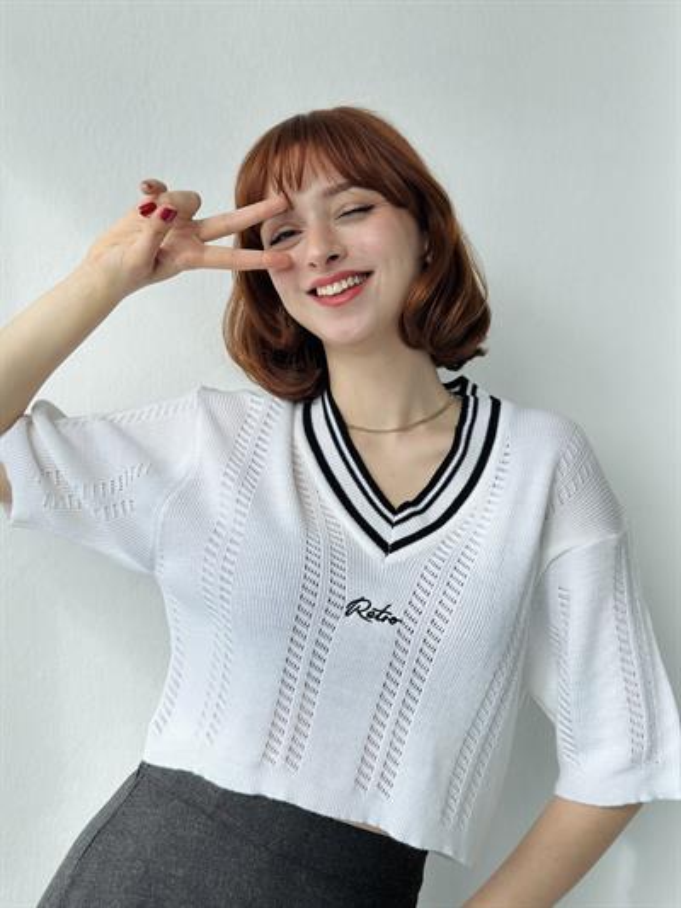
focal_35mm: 48
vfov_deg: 39.6
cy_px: 454
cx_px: 340
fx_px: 1259
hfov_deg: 30.3
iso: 80
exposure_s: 1/1453
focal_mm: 6.86
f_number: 1.78
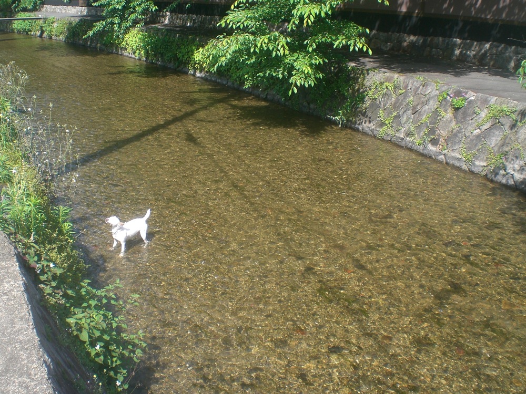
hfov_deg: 49.0
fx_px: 577
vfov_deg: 37.7
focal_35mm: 38
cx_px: 263
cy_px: 197
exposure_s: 1/160
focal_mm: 6.3
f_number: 4.4
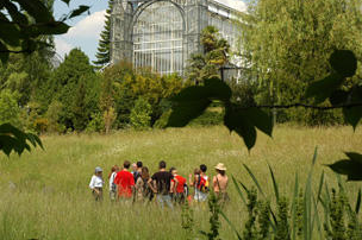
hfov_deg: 25.6
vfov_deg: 17.2
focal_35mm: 79
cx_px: 143
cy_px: 94
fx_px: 794
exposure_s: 1/320
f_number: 9
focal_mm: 40
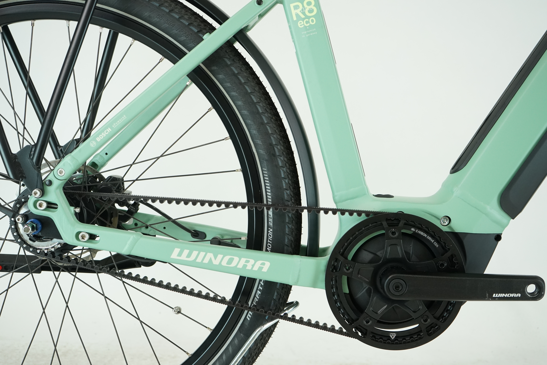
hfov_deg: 42.7
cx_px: 274
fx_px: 699
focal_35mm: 46
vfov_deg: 29.2
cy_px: 182
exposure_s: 1/200
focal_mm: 46
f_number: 5.6
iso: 1600
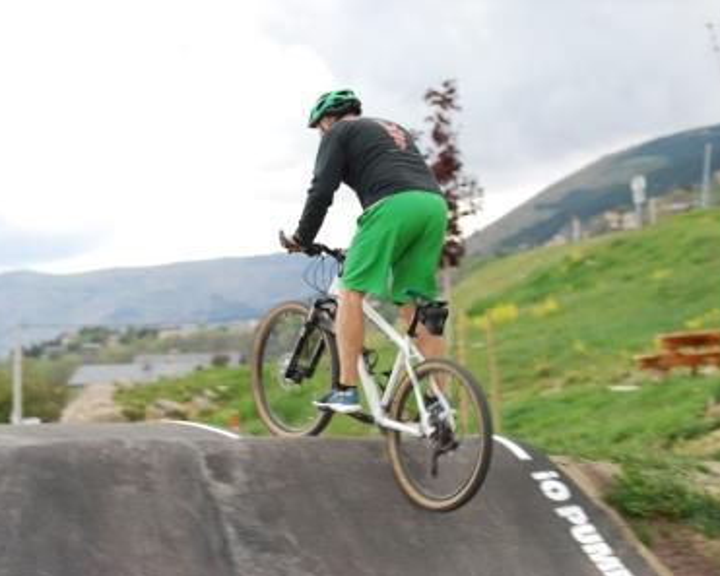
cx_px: 332
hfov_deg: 16.2
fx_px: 2536
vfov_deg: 13.0
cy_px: 289
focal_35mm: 119
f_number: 4.5
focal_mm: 70
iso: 200
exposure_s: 1/125
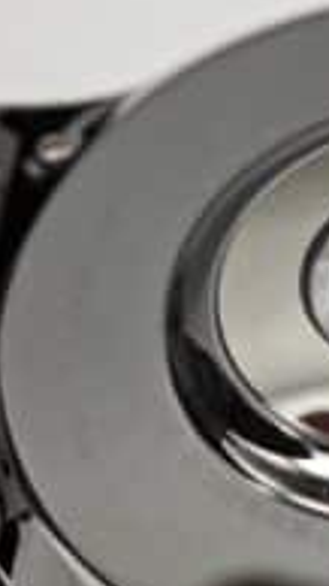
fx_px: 2546
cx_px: 379
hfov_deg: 7.3
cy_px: 227
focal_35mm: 164
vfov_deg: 13.1
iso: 50
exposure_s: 1/115
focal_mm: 12.28
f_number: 1.8
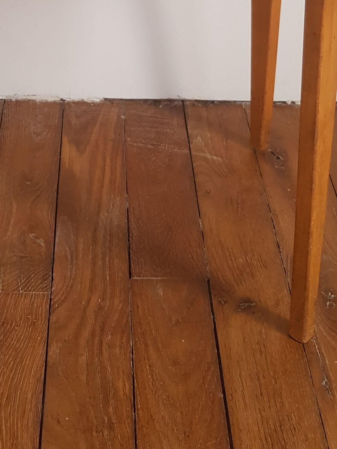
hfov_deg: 20.7
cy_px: -7
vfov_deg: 26.2
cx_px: 62
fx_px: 909
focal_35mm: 70
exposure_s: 1/50
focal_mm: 4.2
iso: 80
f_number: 1.7
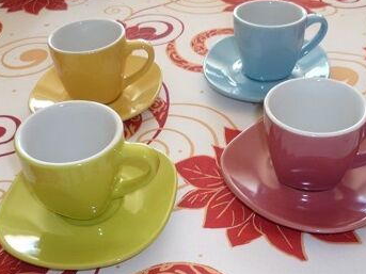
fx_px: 444
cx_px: 200
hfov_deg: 44.8
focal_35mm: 42
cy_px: 162
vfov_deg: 34.2
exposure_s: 1/30
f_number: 2.9
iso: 125
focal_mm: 5.4
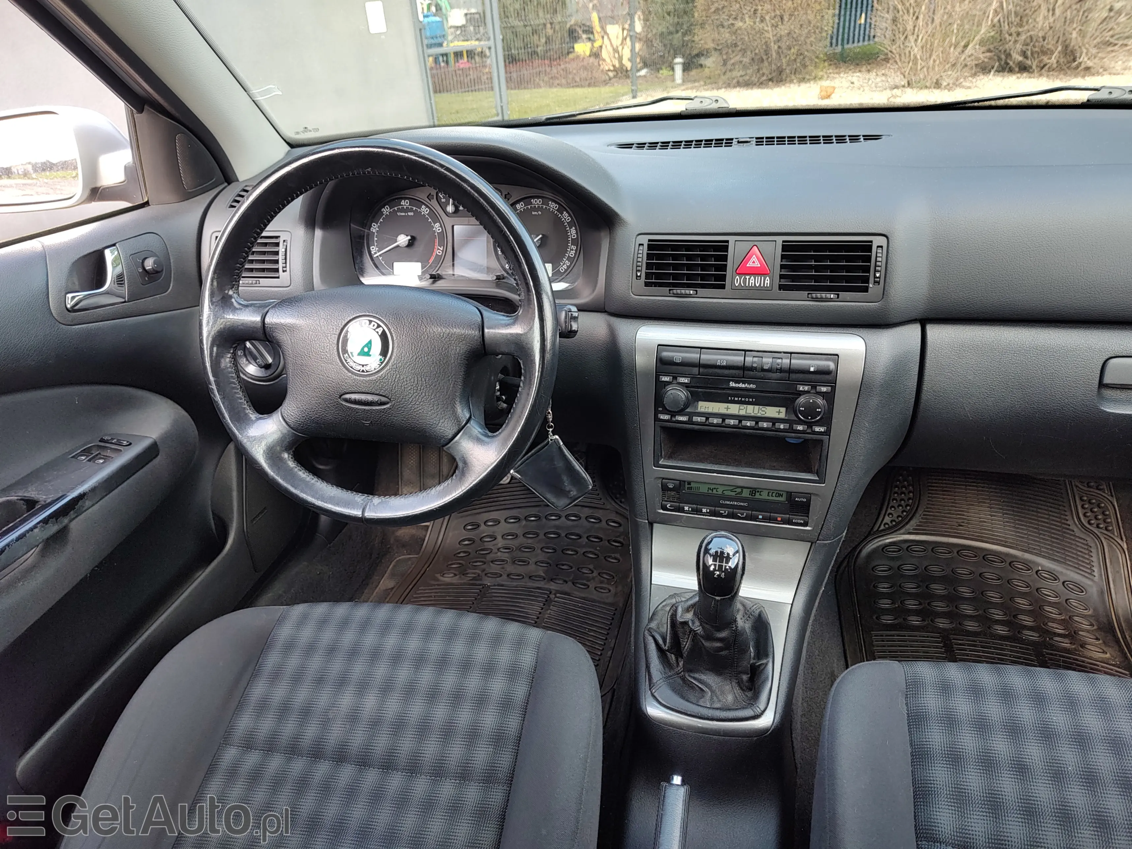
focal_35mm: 23
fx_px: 752
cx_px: 566
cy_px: 424
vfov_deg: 58.9
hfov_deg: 73.9
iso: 100
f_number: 1.8
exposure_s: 1/101
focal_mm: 5.56
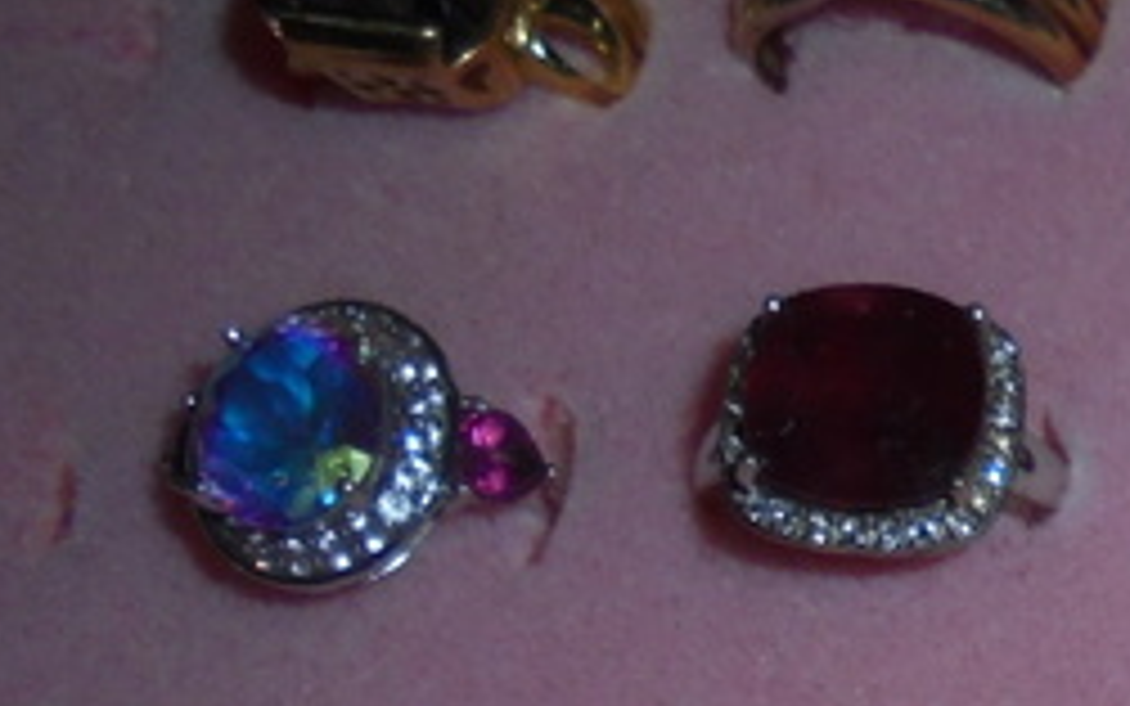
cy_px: 868
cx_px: 1551
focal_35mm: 85
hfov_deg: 21.5
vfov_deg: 14.8
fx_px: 2618
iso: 200
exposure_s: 1/30
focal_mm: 4.6
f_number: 11.5
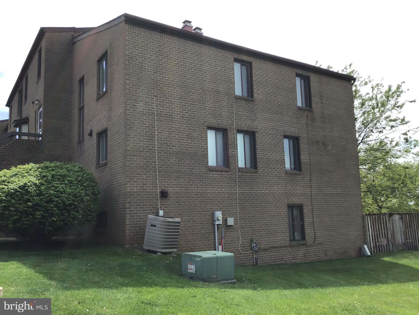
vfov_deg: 45.4
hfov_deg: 58.4
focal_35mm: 31
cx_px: 210
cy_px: 158
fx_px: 375
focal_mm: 3.3
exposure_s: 1/727
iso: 25
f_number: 2.4
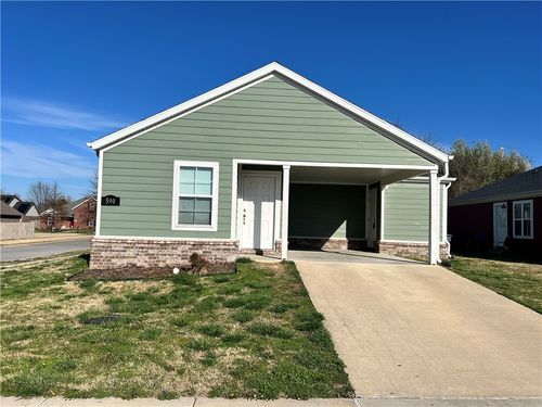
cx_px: 271
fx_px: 407
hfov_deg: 67.3
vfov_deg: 53.1
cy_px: 204
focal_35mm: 26
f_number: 1.5
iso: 50
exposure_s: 1/8000
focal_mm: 5.7
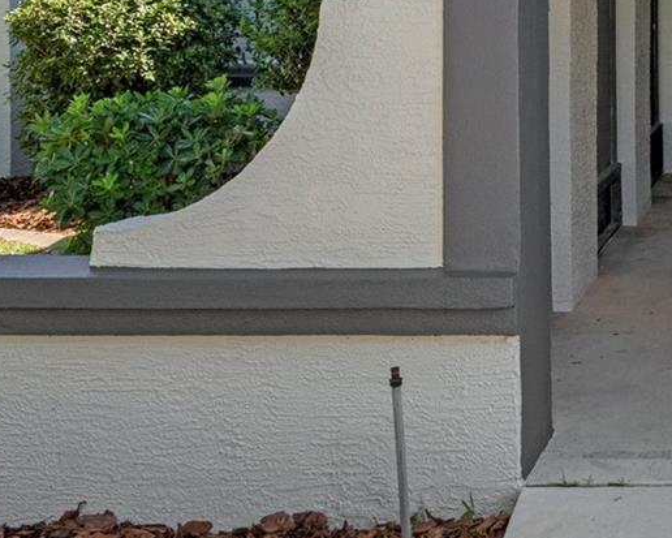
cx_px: 735
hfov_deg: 26.7
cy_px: -40
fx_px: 1302
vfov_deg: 22.2
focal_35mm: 65
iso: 320
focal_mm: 15
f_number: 8
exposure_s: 1/1000
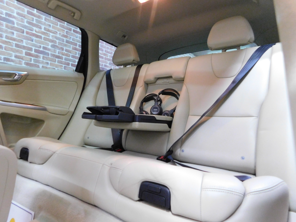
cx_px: 148
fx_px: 197
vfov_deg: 58.9
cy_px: 111
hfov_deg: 73.9
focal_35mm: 23
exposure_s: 1/8
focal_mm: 4
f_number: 3
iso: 800
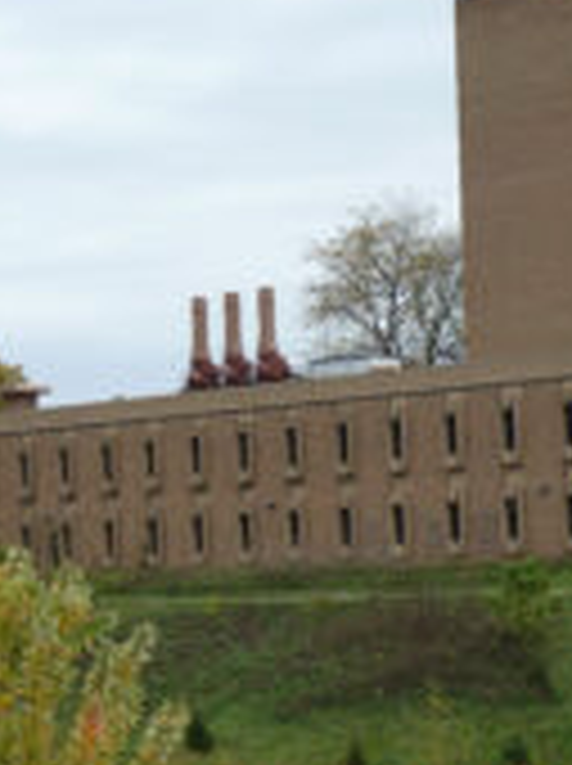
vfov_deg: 19.8
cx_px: 410
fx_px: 2187
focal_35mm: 99
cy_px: 544
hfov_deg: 14.9
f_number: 3.7
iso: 80
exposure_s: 1/60
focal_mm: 6.9
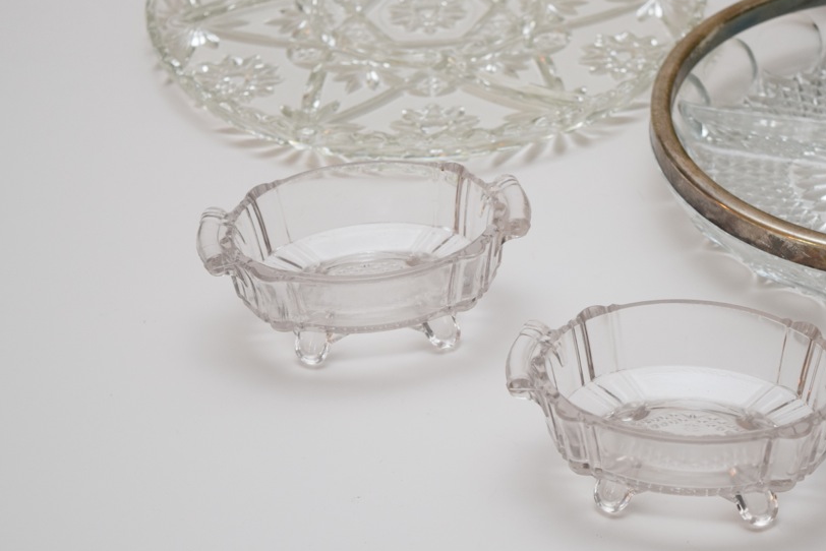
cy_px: 290
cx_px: 476
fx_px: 2332
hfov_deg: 20.1
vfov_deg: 13.5
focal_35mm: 102
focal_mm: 55
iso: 800
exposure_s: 1/80
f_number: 5.6
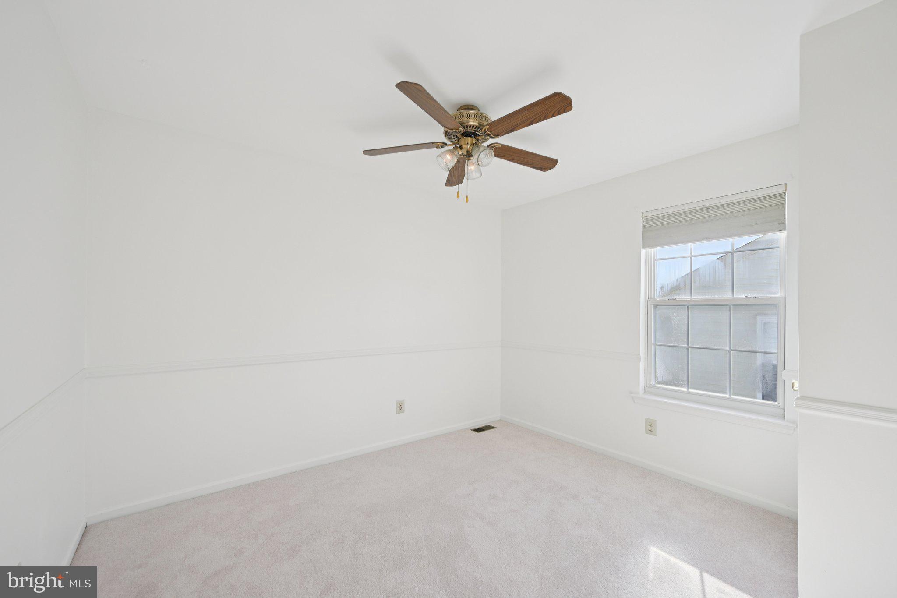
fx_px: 349
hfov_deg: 104.3
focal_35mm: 14
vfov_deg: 81.2
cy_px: 299
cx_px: 448
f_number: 8
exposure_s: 1/40
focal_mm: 14
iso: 100
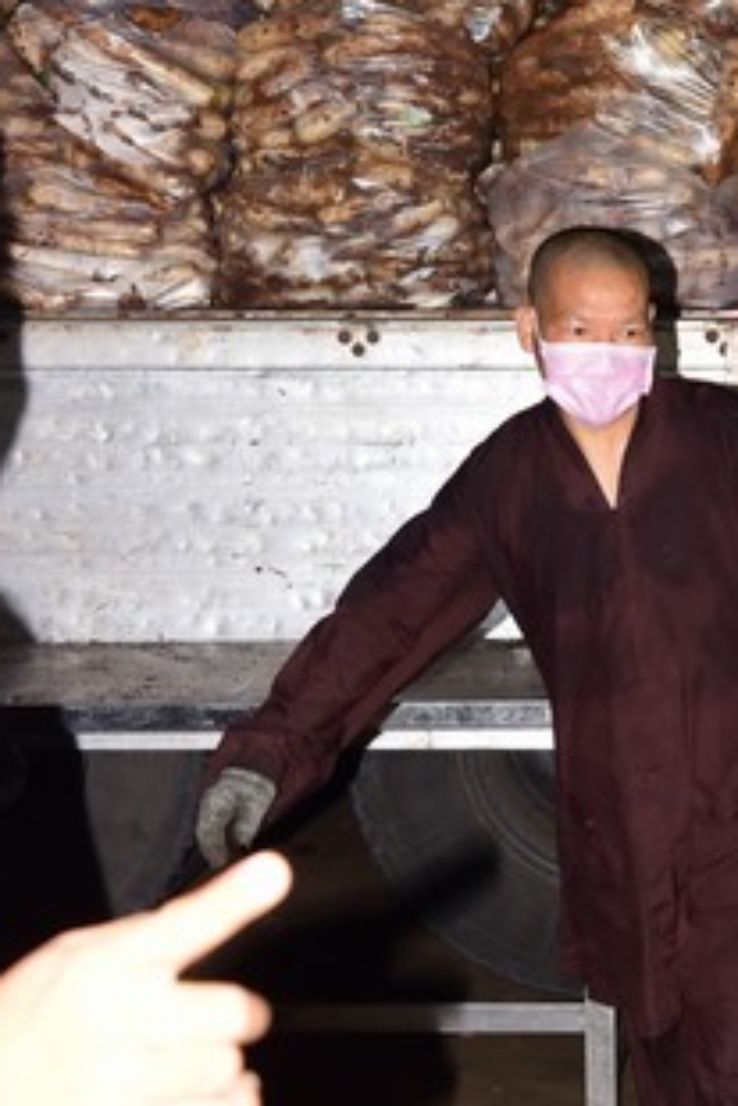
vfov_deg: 18.7
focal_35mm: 109
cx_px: 724
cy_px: 467
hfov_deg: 12.4
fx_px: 3348
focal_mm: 52
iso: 1250
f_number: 6.3
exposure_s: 1/160
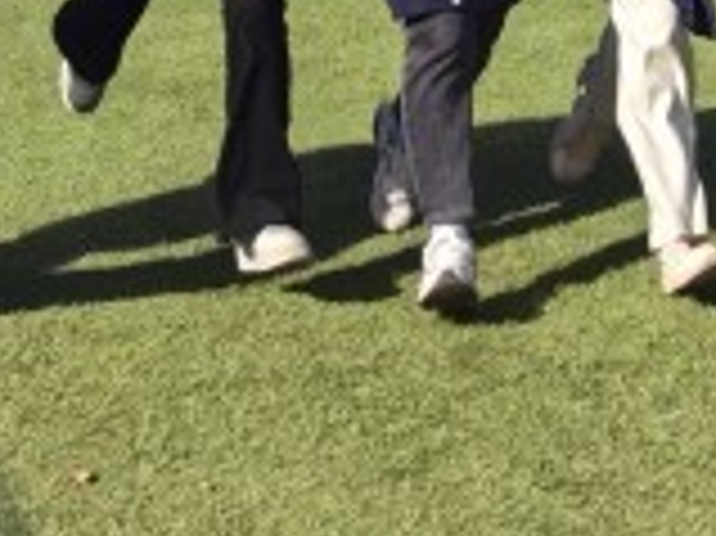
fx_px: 3286
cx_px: 594
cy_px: -336
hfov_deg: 12.4
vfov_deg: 9.0
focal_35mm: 159
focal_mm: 5.72
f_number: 2
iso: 50
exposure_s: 1/3534
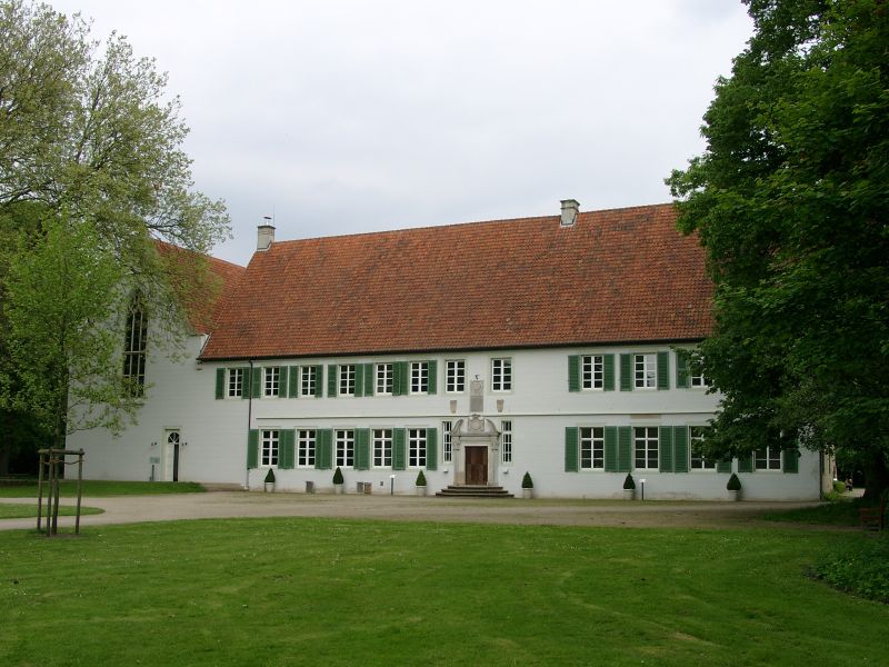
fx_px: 976
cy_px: 334
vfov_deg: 37.7
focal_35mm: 38
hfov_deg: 49.0
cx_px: 444
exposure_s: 1/353
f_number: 4
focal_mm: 8.02
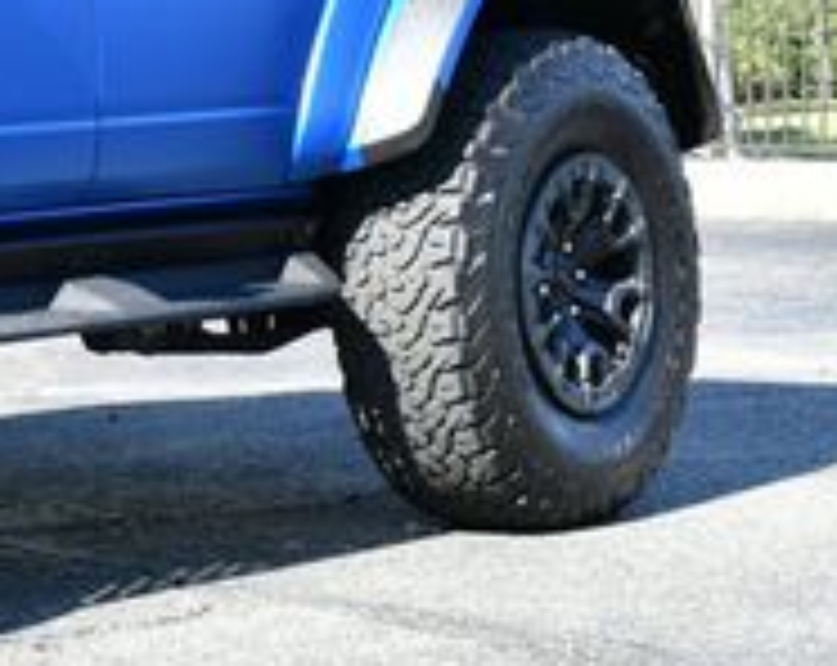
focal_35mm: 149
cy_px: -9
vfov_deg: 10.2
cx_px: -554
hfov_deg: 12.1
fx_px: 3683
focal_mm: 23
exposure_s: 1/250
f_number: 5.6
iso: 200
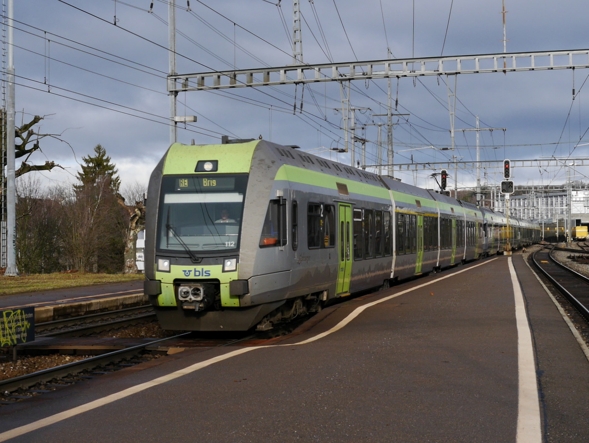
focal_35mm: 45
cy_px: 237
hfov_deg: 42.0
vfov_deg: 32.2
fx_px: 767
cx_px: 289
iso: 160
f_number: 7.1
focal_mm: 20
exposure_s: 1/320
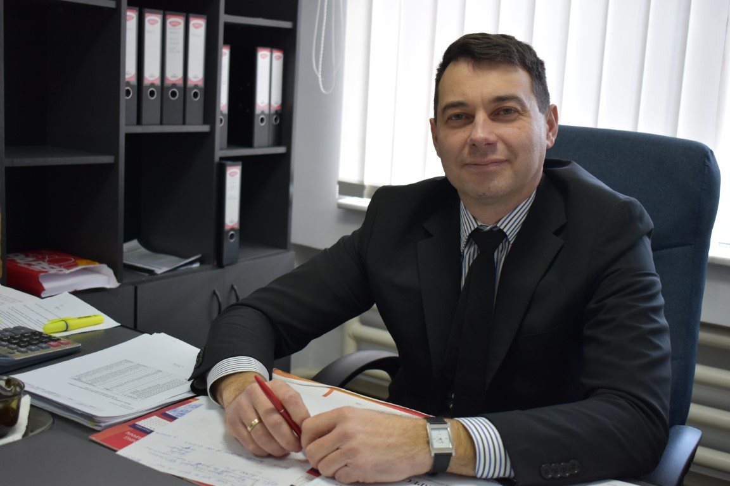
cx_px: 365
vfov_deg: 31.9
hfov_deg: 46.4
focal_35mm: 42
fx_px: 852
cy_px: 243
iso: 800
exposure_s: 1/60
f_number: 4.2
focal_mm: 28
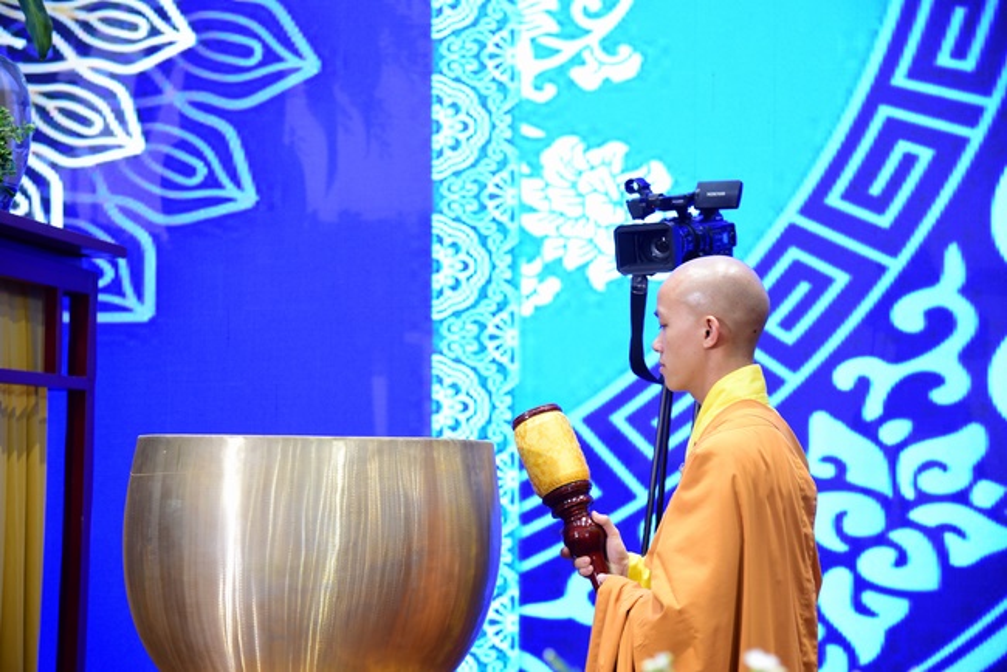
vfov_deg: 17.5
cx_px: 504
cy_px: 336
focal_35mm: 78
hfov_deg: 26.0
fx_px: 2183
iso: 1250
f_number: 4.5
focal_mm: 78
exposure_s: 1/40
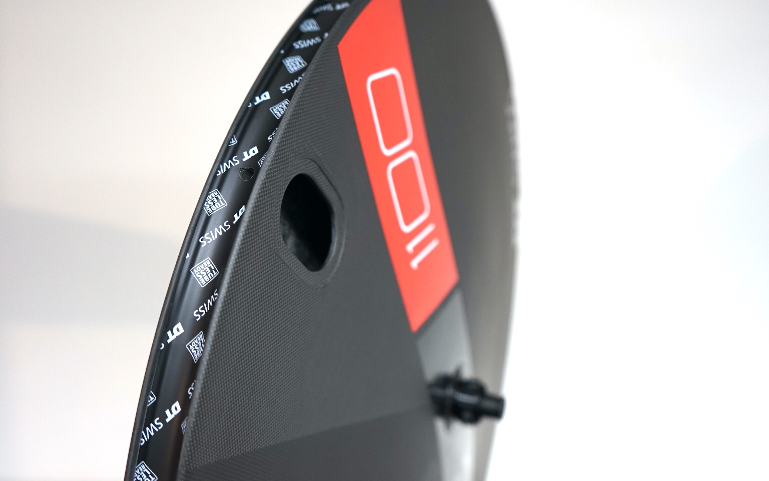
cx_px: 387
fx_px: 713
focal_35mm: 34
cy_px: 230
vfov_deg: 37.3
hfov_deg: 56.7
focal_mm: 33
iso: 1250
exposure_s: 1/60
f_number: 4
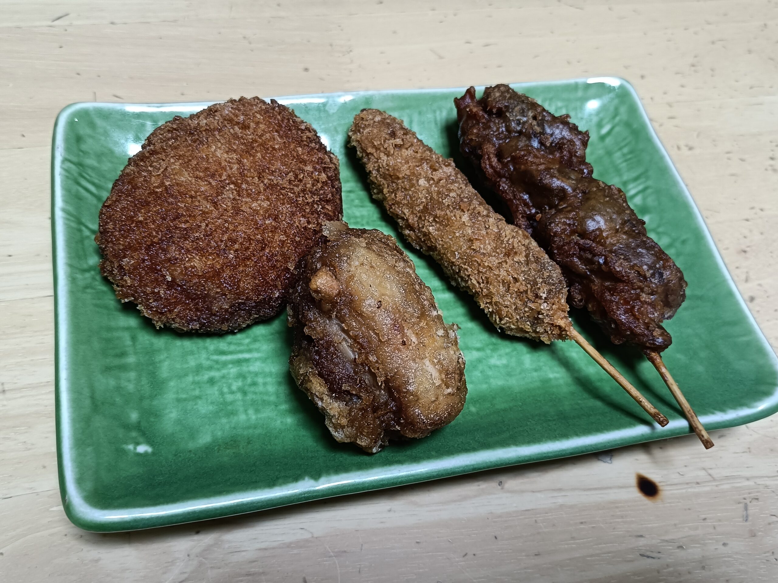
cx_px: 389
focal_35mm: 35
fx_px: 787
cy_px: 292
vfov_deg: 40.7
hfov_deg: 52.6
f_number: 1.7
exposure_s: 1/60
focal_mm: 4.7
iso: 400
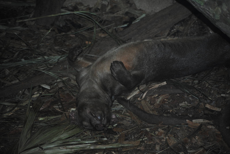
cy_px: 77
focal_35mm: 135
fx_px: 864
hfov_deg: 15.2
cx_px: 115
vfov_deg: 10.2
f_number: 4.5
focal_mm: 90
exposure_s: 1/60
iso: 200
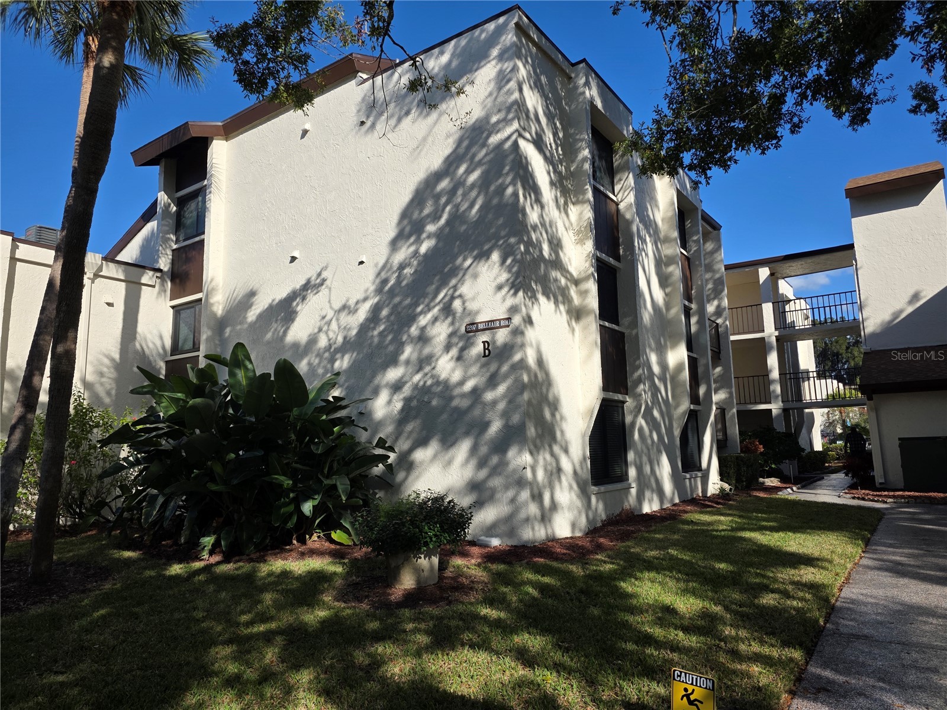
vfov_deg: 58.9
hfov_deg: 73.9
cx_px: 474
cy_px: 355
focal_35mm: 23
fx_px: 629
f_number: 1.7
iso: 80
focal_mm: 6.3
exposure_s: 1/5958
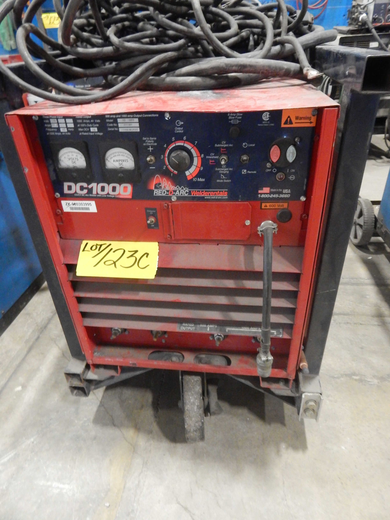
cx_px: 195
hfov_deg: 61.1
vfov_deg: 76.4
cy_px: 260
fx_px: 330
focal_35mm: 22
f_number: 3
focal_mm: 4
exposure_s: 1/4
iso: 800
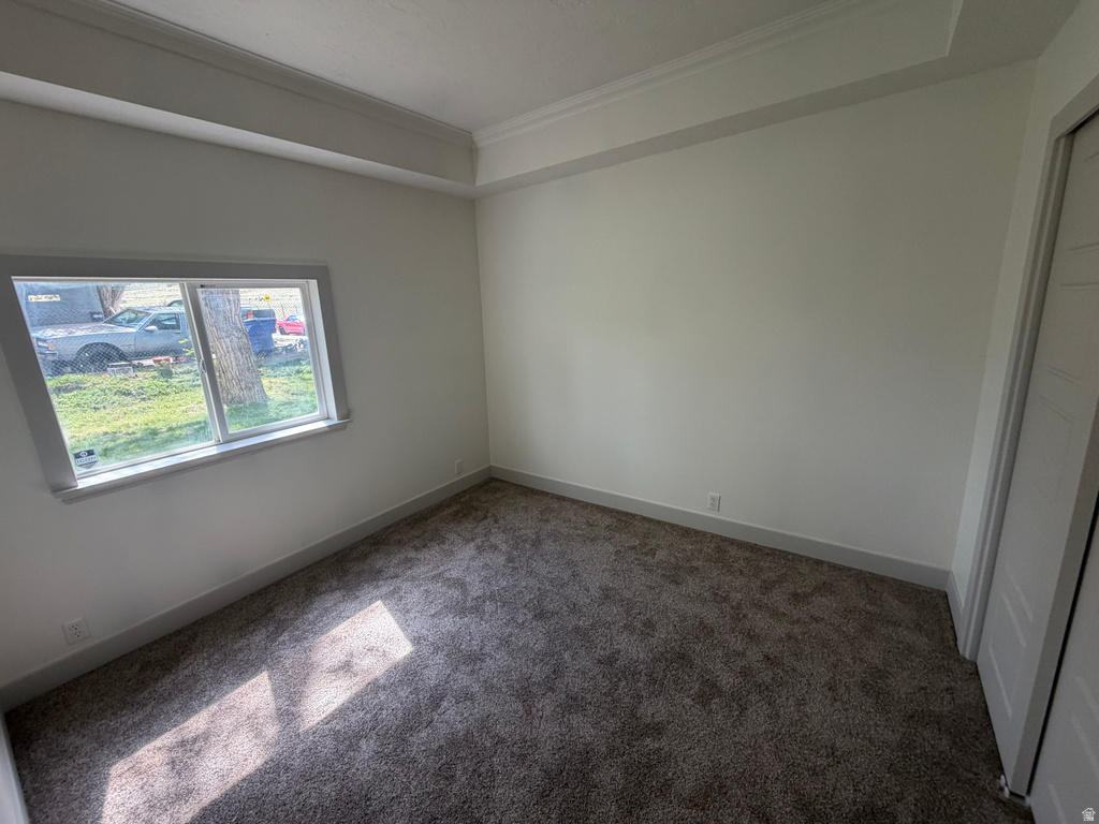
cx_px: 550
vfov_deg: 85.7
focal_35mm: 14
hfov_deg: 102.1
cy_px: 412
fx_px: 444
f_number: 2.2
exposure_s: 1/121
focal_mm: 2.22
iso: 125
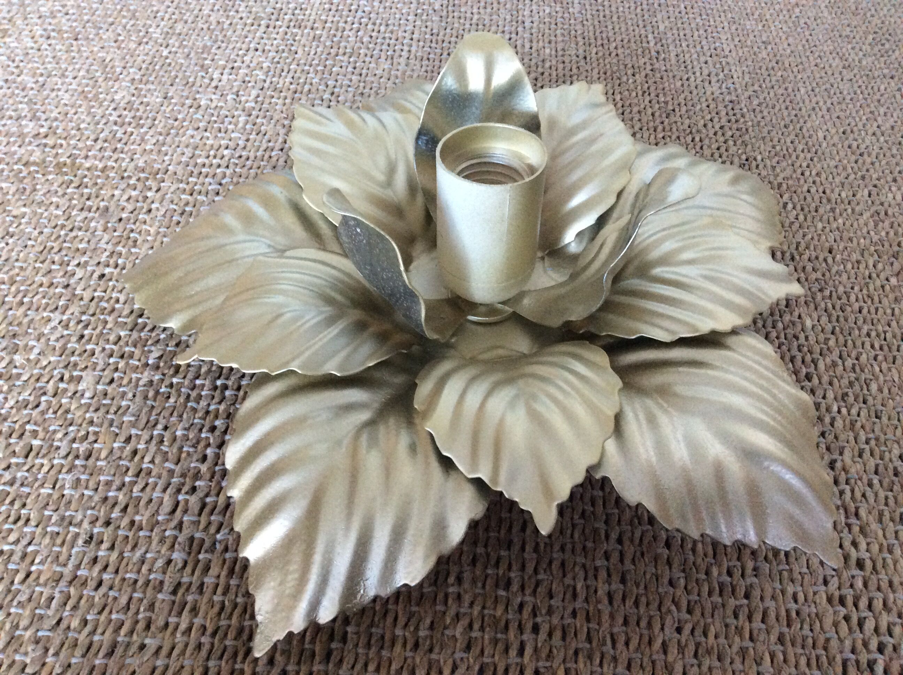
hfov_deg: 56.9
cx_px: 452
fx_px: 834
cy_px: 338
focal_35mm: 32
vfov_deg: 44.1
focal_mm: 3.3
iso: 250
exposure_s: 1/17
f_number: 2.4
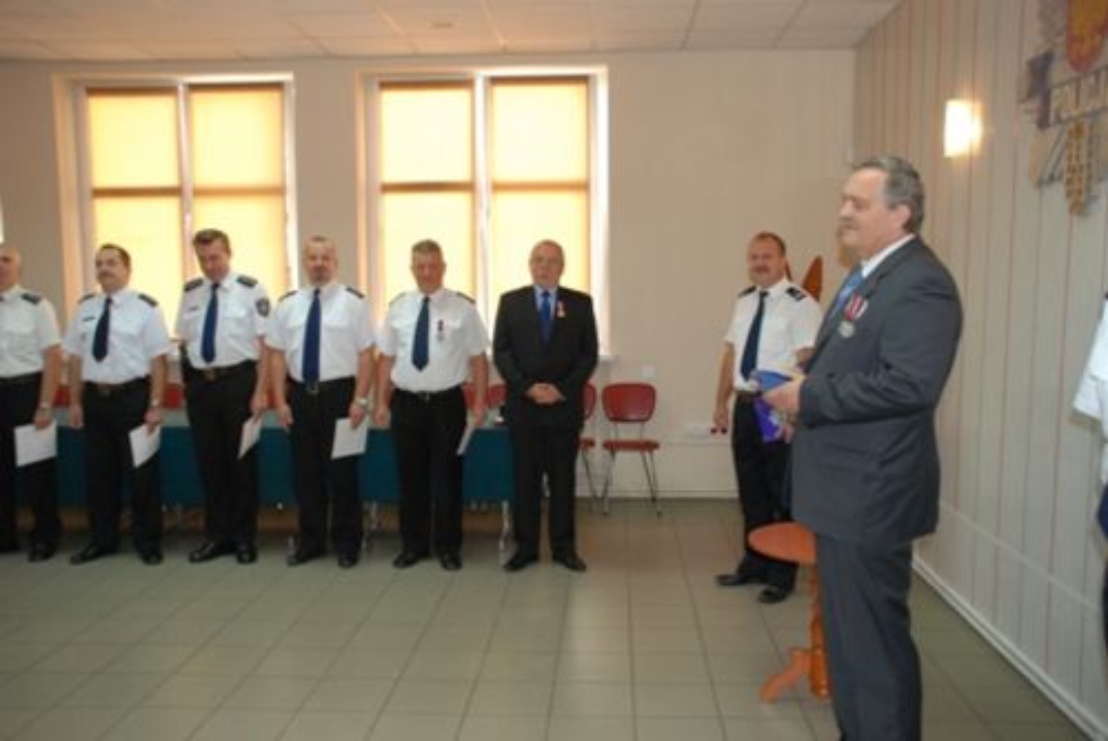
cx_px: 554
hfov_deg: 59.4
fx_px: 971
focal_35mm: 32
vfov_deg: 41.8
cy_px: 370
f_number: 4.5
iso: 640
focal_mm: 21
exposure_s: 1/60
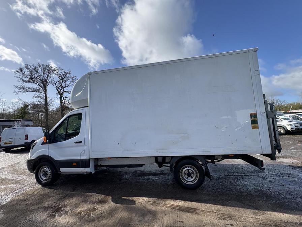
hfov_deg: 102.1
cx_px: 151
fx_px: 122
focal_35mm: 14
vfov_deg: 85.7
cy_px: 114
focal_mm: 2.22
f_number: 2.2
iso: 50
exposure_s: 1/1048
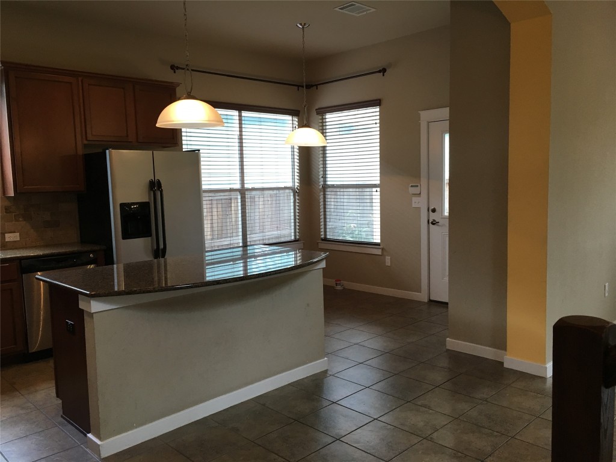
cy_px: 231
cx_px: 308
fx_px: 516
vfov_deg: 48.2
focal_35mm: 29
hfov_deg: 61.7
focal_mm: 4.15
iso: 40
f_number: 2.2
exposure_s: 1/30
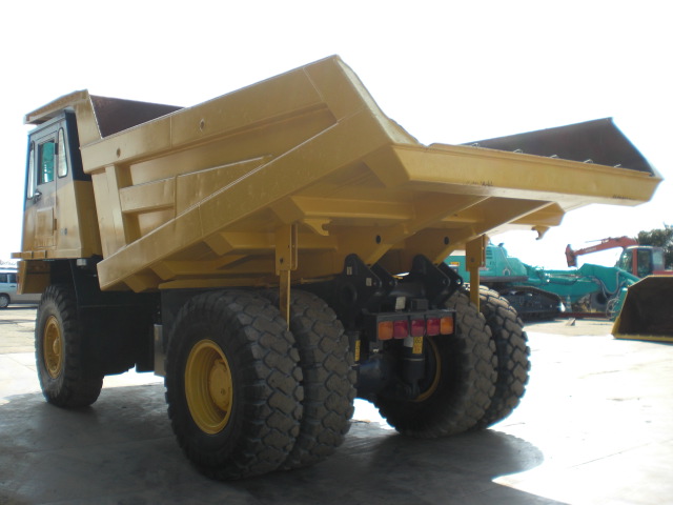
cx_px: 336
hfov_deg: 49.0
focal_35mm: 38
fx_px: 739
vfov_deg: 37.7
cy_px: 252
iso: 64
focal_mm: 6.3
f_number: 3.1
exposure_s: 1/400
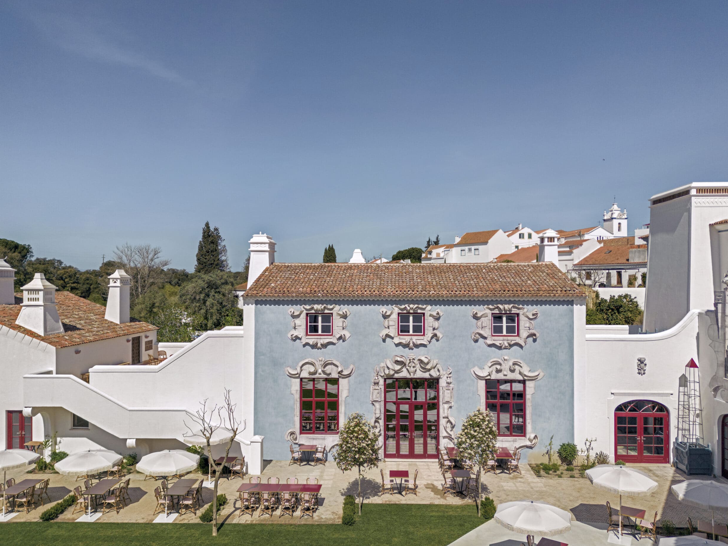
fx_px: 526
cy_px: 283
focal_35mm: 25
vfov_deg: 54.9
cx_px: 373
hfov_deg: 69.4
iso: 200
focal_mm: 6.72
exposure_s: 1/6000
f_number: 1.7
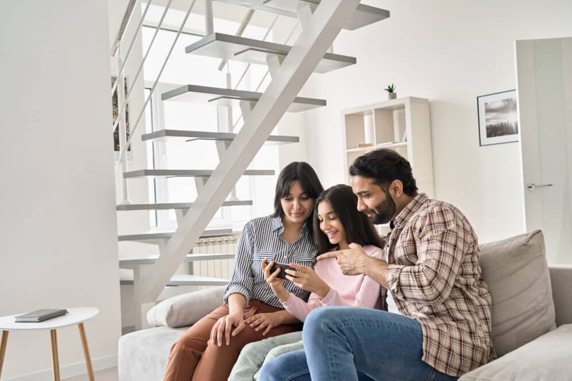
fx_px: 572
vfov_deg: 36.9
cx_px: 280
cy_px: 195
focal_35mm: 36
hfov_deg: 53.1
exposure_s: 1/250
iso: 2000
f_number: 4
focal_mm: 35
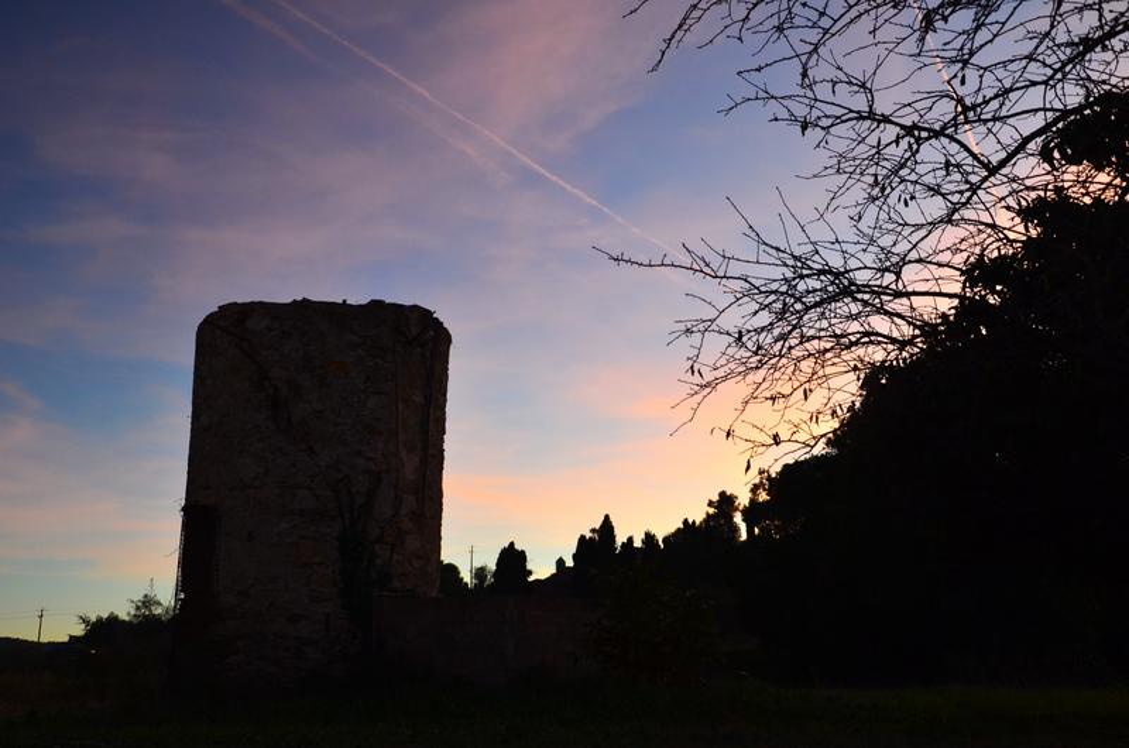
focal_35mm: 39
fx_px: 1221
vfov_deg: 34.1
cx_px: 564
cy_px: 374
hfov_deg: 49.6
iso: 800
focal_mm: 26
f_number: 7.1
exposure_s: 1/25
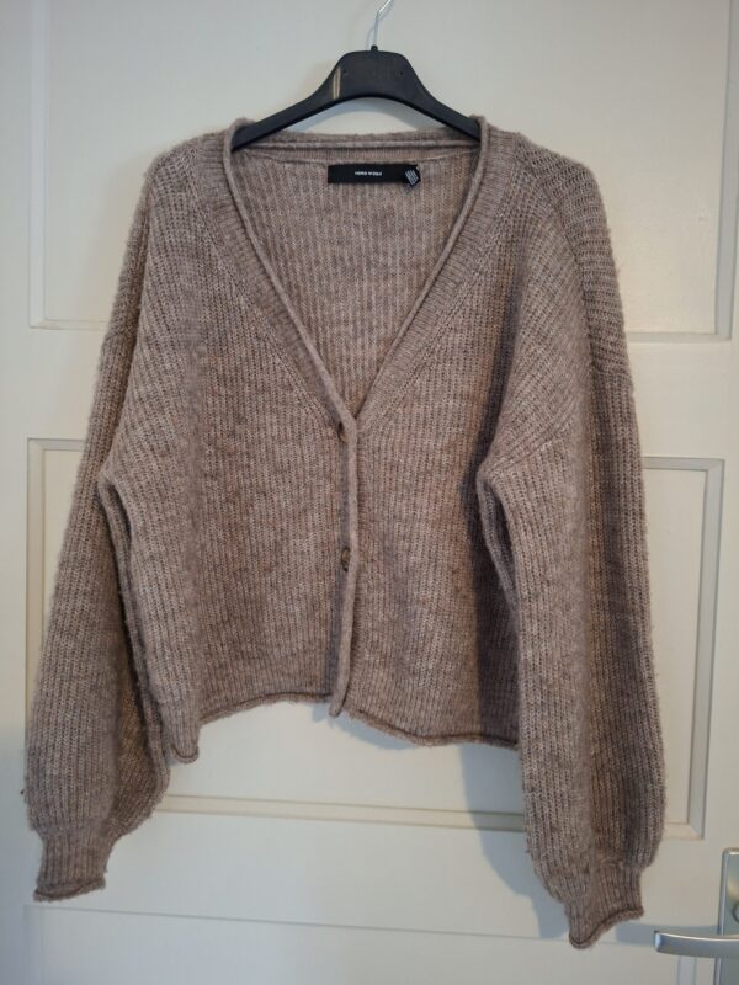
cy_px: 492
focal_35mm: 23
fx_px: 655
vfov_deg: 73.9
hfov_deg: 58.9
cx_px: 370
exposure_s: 1/20
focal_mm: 5.54
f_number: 1.8
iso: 800
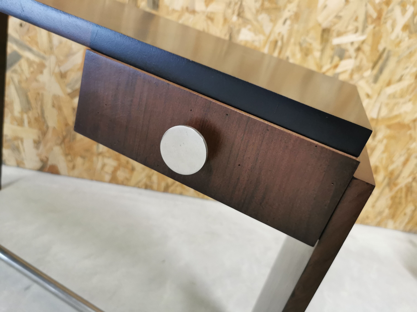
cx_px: 208
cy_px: 156
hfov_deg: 65.3
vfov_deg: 51.4
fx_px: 325
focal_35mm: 27
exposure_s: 1/50
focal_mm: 5.56
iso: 320
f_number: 1.6
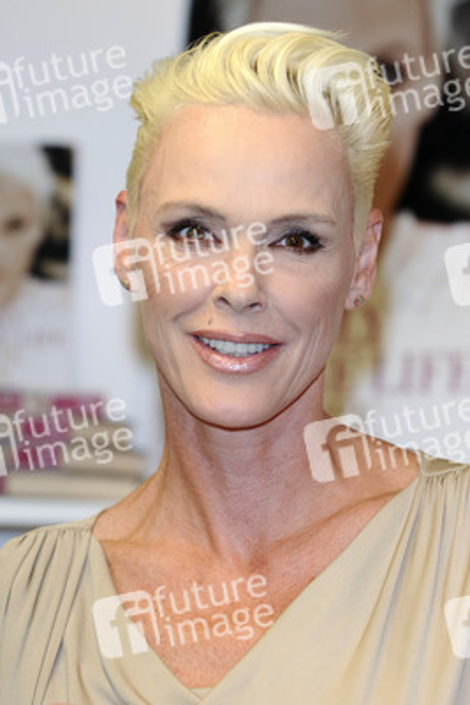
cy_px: 352
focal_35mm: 168
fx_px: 3287
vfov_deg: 12.2
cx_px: 235
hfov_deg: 8.2
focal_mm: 112
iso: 640
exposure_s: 1/160
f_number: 4
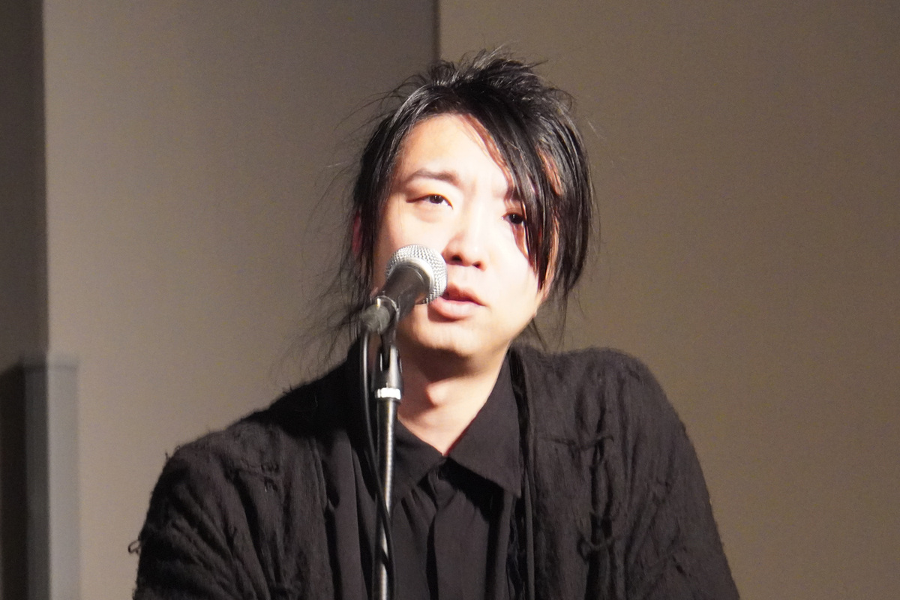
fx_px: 6333
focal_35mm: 253
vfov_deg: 5.4
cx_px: 450
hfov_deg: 8.1
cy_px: 300
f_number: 6.3
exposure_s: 1/50
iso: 6400
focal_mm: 168.9
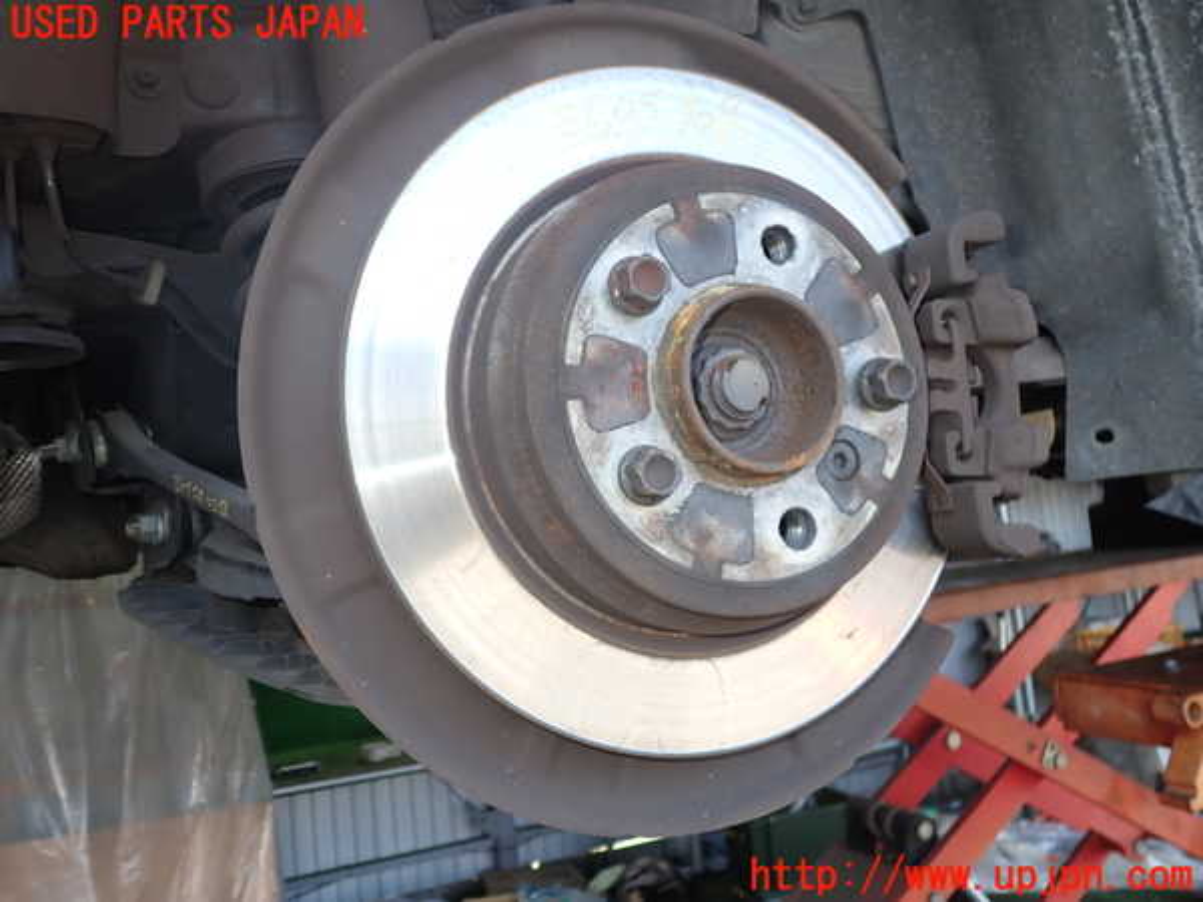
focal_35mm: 30
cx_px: 602
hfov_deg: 60.0
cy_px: 451
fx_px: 1043
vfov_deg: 46.8
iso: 100
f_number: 2.3
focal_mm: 5.4
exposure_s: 1/80
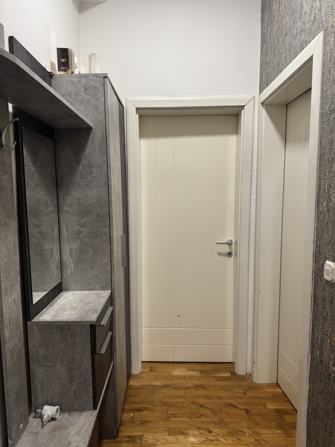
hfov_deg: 56.8
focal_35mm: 24
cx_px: 168
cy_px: 224
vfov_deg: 71.6
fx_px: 310
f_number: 1.78
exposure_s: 1/50
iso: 125
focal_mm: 6.76
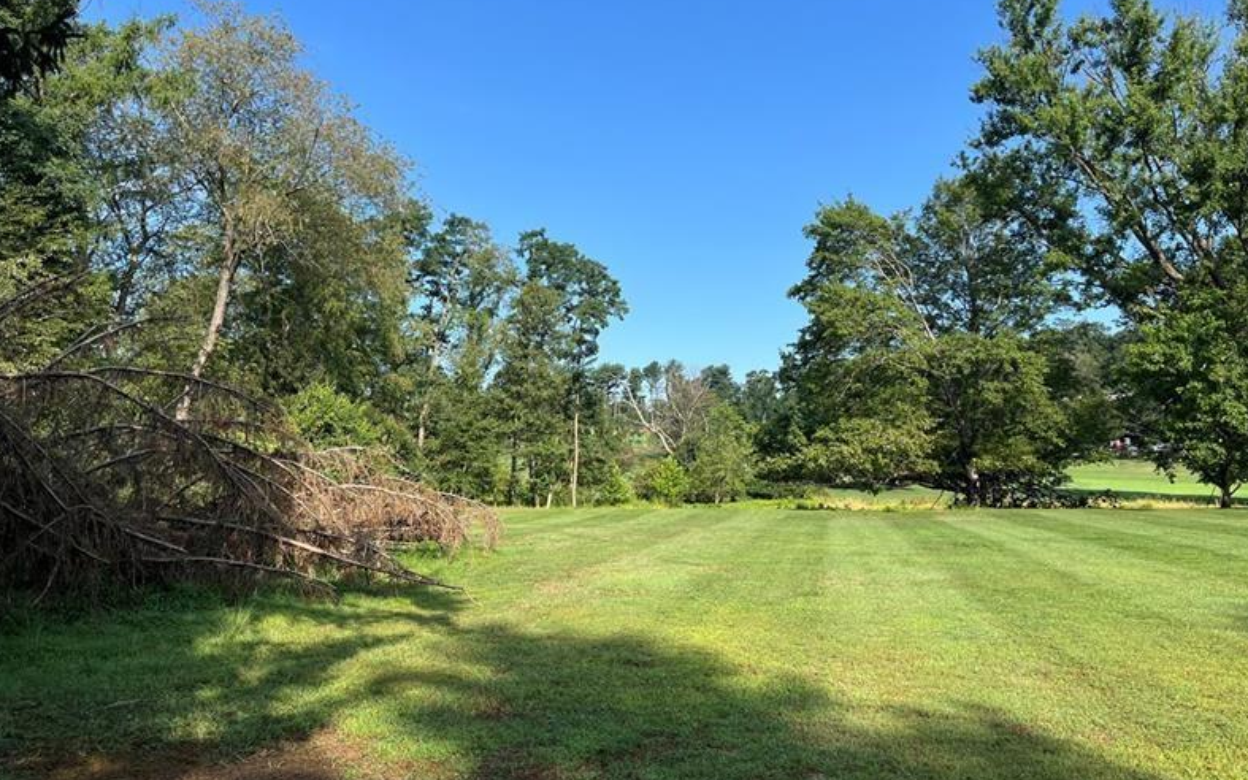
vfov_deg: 44.5
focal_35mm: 28
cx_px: 625
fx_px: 952
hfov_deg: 66.5
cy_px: 350
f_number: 1.6
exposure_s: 1/1957
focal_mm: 5.1
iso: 50
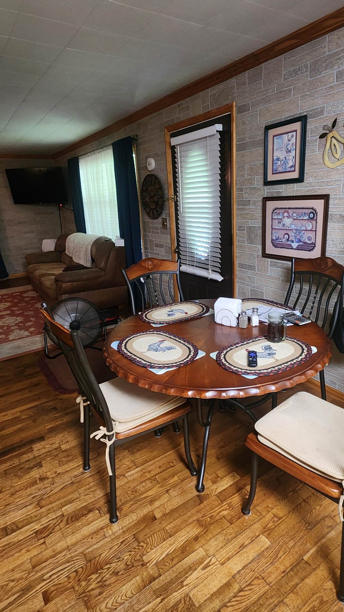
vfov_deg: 89.6
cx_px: 187
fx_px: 308
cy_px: 306
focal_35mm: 19
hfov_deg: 58.3
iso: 400
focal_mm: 2.2
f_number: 2.2
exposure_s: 1/30
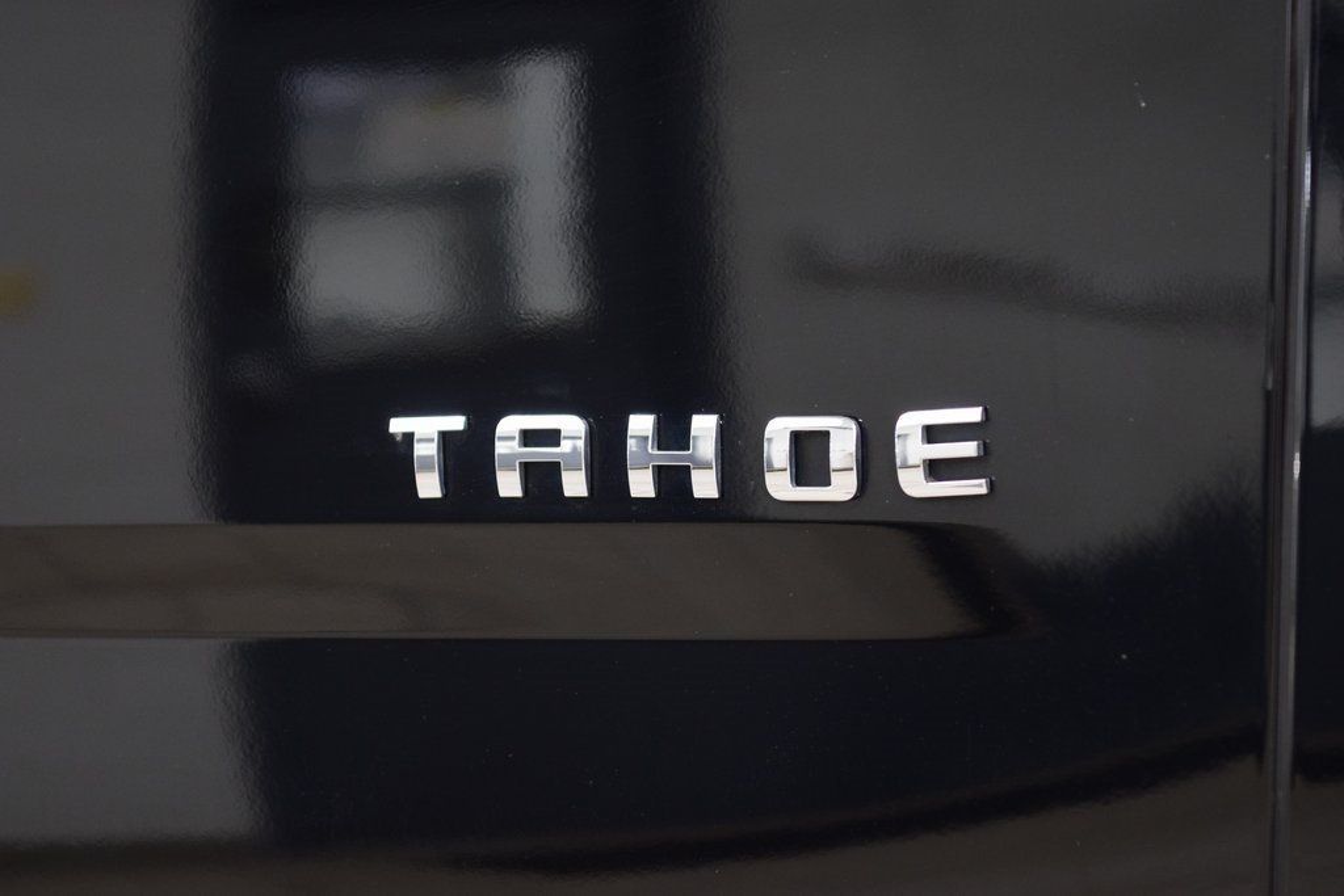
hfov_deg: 19.5
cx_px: 672
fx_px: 3920
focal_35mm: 105
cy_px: 448
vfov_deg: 13.0
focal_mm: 70
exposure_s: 1/30
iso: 1600
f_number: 4
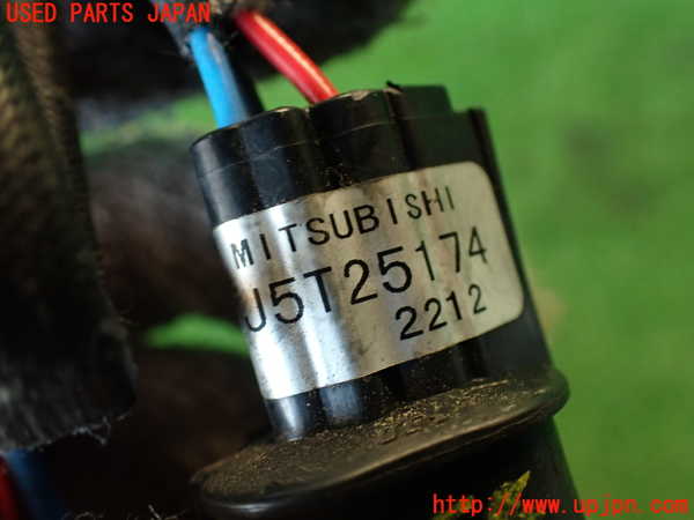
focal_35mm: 32
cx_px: 347
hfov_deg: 56.8
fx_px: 642
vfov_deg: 44.2
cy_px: 260
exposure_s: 1/30
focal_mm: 5.79
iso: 320
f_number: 2.4
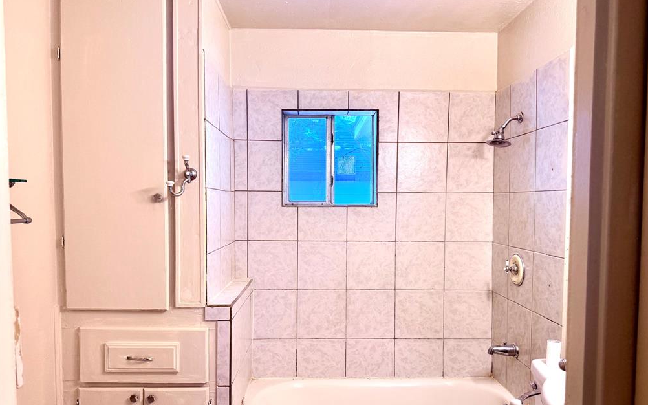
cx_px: 329
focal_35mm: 26
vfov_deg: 47.5
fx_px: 459
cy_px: 224
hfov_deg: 70.4
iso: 160
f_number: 1.78
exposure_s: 1/60
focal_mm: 6.76
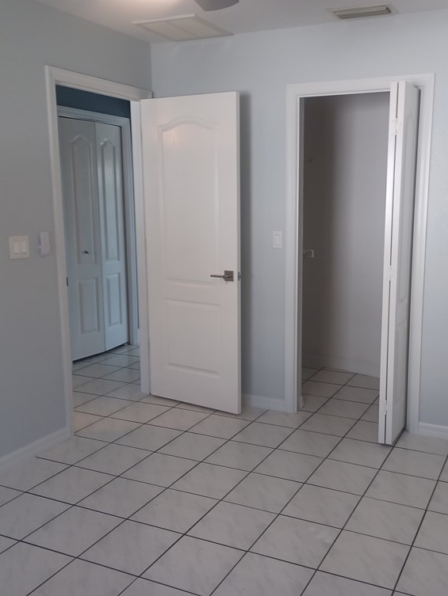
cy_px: 298
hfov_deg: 41.2
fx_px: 587
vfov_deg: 54.0
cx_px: 303
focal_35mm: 34
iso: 160
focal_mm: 4.6
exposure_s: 1/50
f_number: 1.8
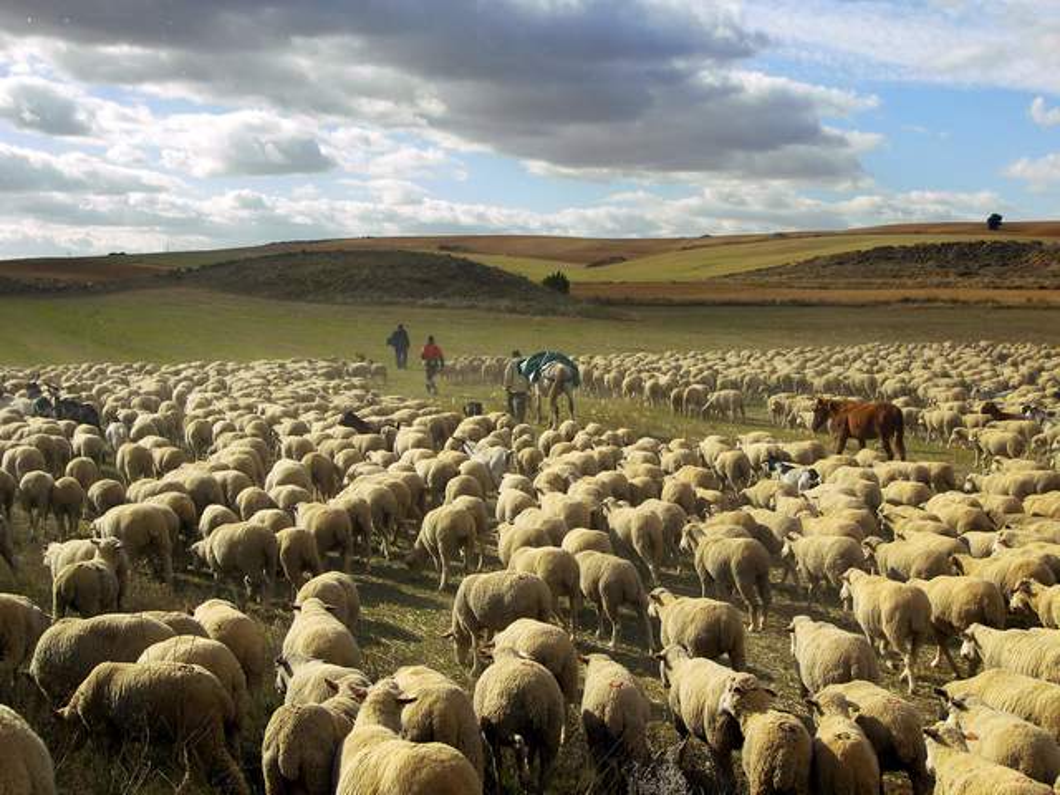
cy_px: 398
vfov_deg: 29.7
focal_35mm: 49
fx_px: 1500
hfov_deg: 38.9
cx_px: 530
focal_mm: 10.2
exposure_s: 1/1000
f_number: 3.6
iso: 50
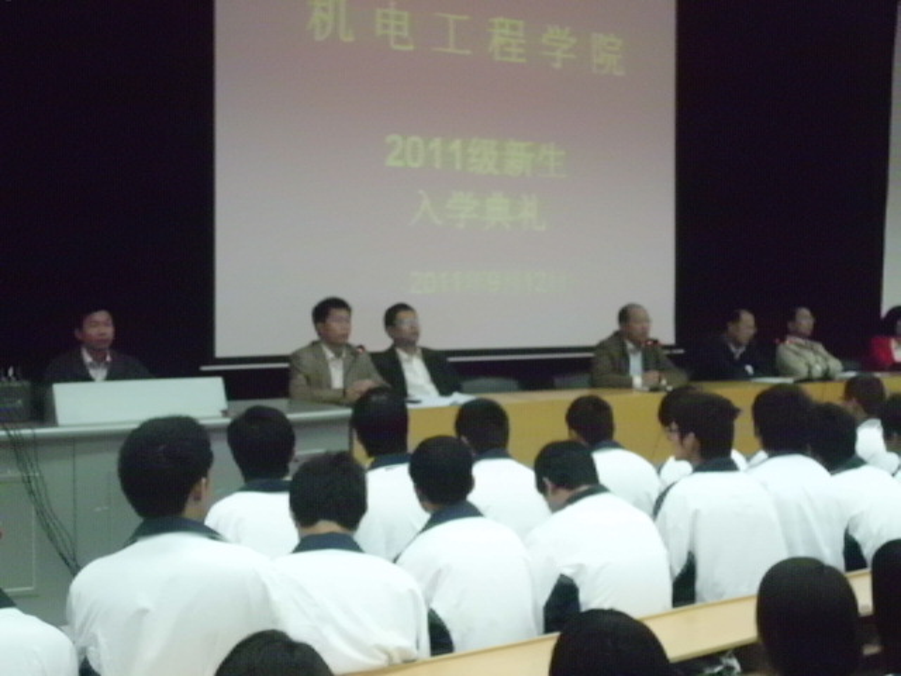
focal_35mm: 47
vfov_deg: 30.9
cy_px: 338
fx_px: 1223
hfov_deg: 40.4
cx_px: 450
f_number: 3.3
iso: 800
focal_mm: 8.4
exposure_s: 1/15
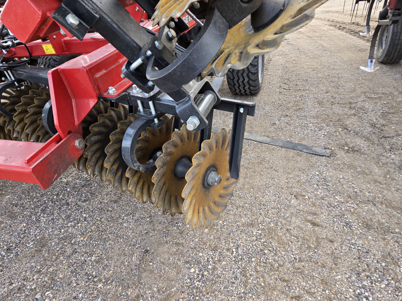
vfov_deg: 58.9
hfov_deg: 73.9
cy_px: 150
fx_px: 267
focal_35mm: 23
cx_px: 201
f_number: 1.8
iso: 50
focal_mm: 5.4
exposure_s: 1/180
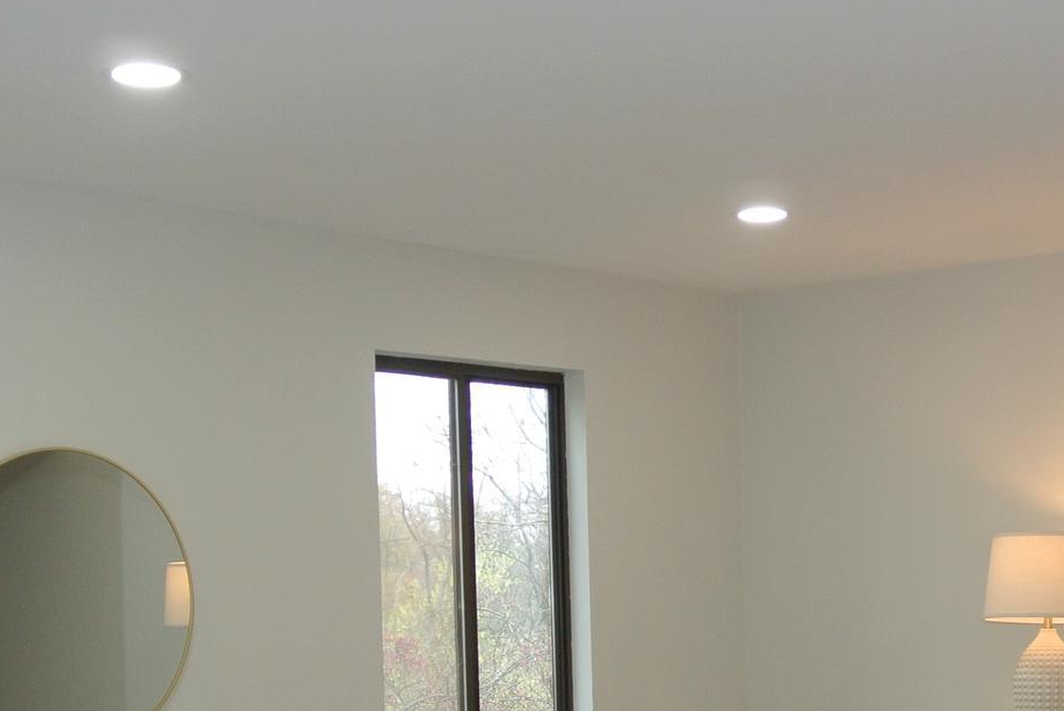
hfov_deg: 29.5
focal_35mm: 67
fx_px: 1982
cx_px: 832
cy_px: 674
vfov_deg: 19.9
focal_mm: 11.4
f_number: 3.5
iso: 250
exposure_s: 1/60
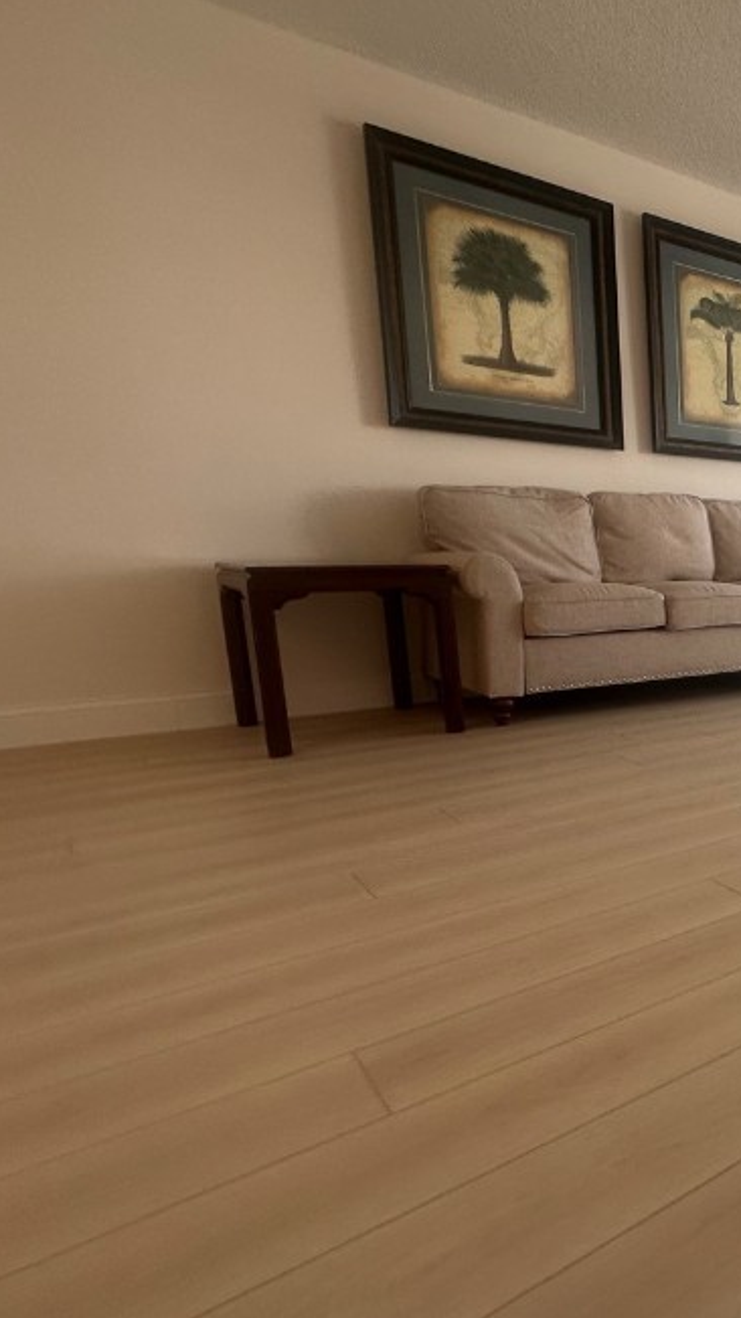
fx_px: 839
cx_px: 980
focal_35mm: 24
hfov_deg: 33.5
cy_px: 688
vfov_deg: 76.3
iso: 64
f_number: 2.2
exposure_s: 1/120
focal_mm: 2.22
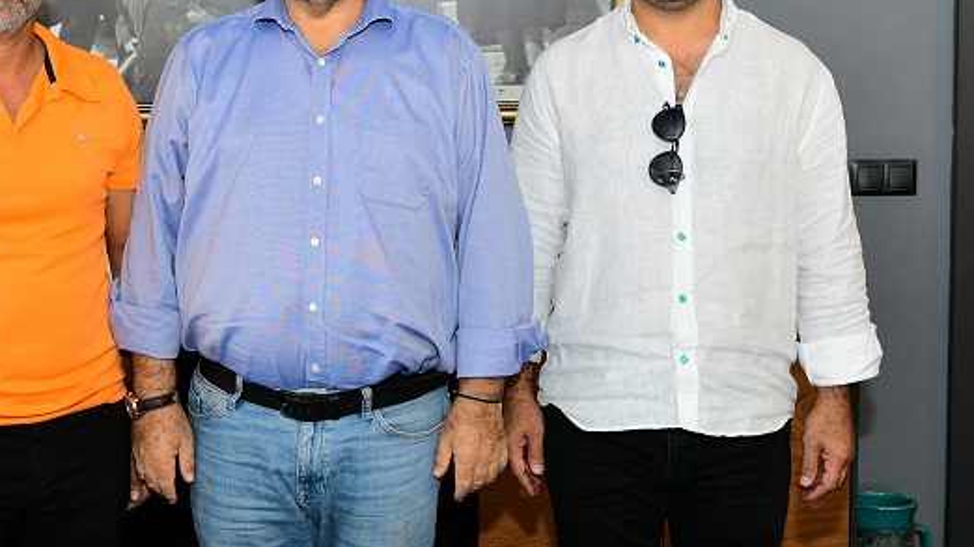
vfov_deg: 19.3
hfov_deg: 33.6
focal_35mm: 62
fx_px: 1600
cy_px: 174
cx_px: 339
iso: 1250
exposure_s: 1/125
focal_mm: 28
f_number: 5.6
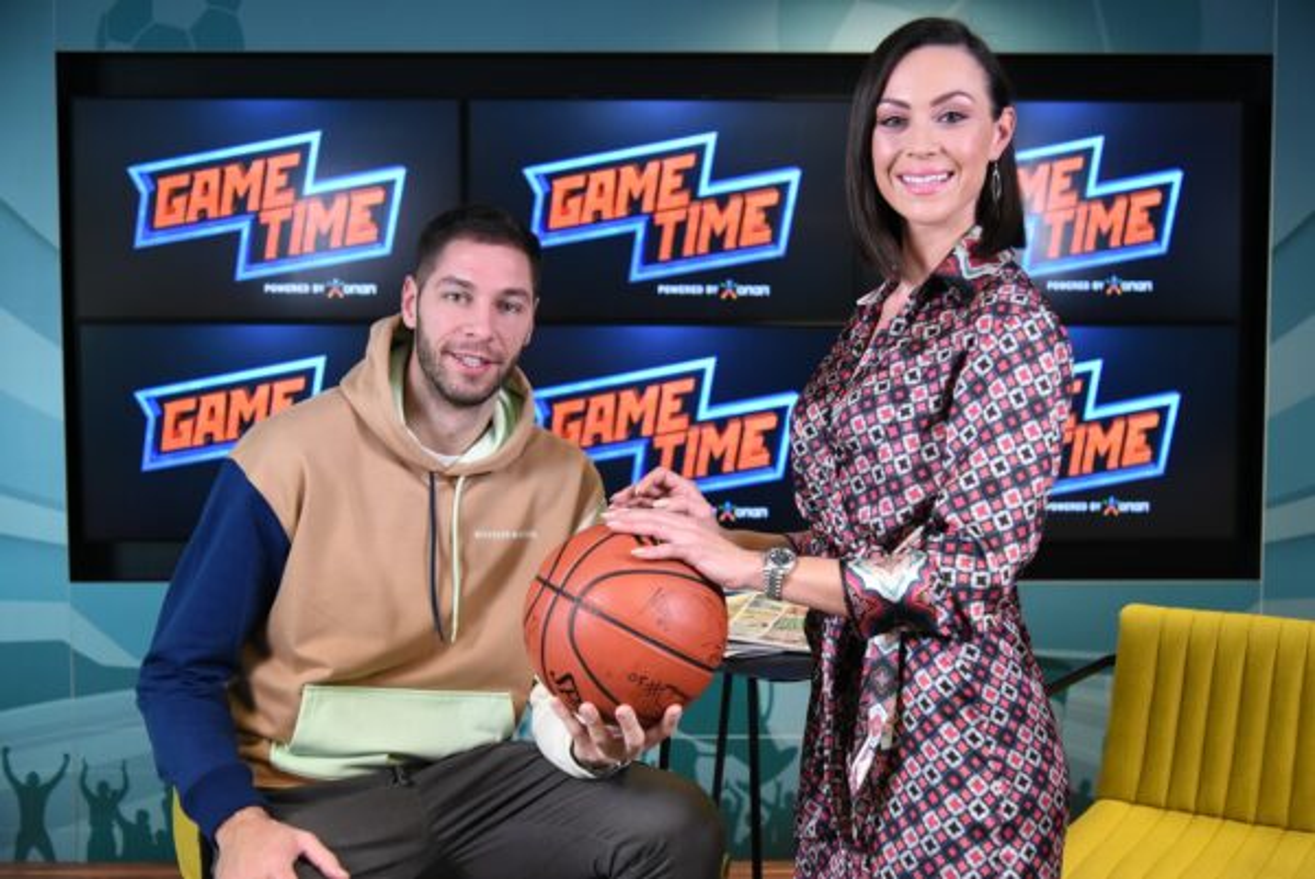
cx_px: 658
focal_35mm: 46
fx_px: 1681
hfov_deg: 42.7
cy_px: 440
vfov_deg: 29.3
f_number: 4
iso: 4000
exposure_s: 1/320
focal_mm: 46
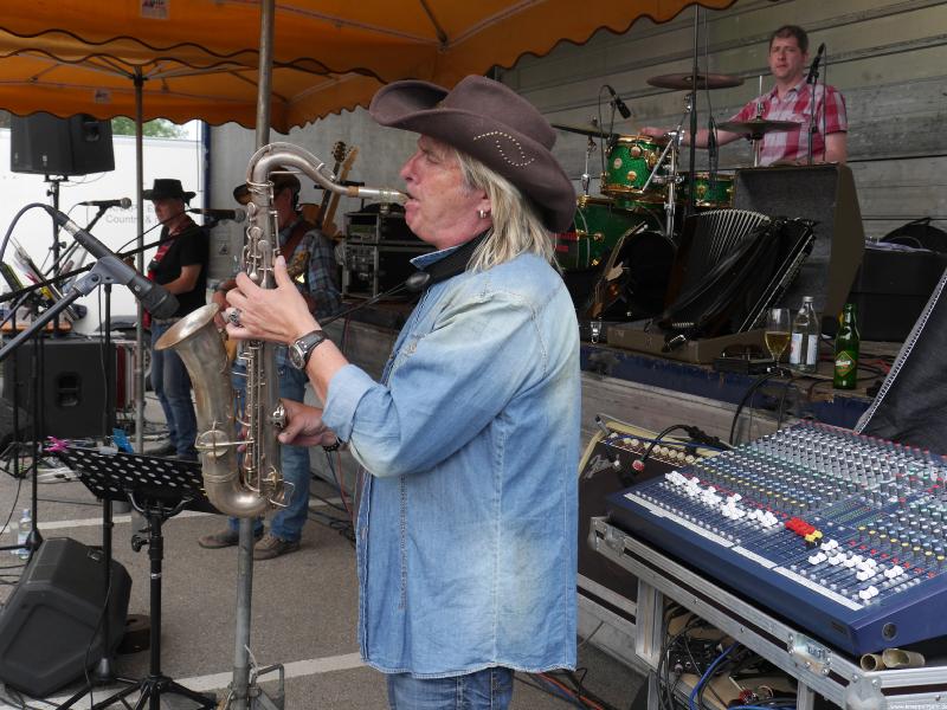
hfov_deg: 49.0
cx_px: 474
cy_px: 355
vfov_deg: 37.7
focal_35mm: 38
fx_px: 1040
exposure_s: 1/125
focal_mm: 19
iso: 200
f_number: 5.6
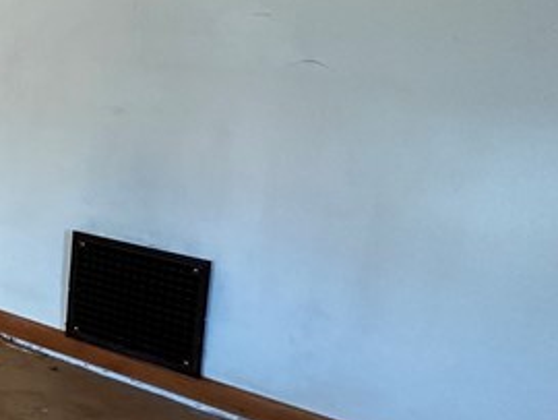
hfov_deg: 25.8
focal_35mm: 53
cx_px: -300
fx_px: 855
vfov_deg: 27.2
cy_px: 106
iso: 250
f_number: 2.2
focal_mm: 2.22
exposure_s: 1/60
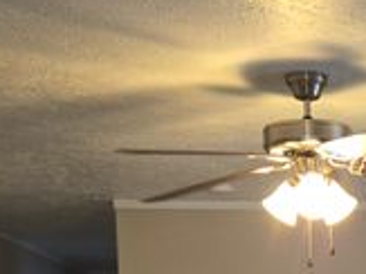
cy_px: 488
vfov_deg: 13.4
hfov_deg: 19.3
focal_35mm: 99
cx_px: 366
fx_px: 1046
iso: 100
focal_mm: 5.4
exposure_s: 1/40
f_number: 1.8
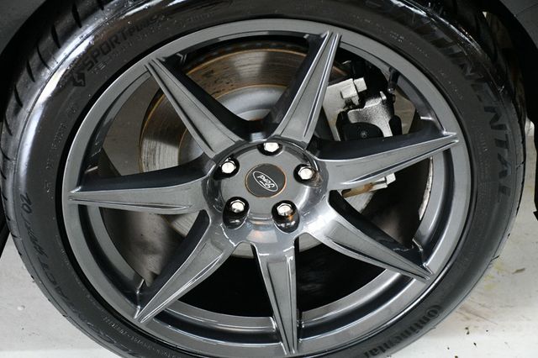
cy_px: 179
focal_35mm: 78
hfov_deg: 26.0
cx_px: 269
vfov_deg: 17.5
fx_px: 1165
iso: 3200
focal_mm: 52
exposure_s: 1/100
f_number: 4.8
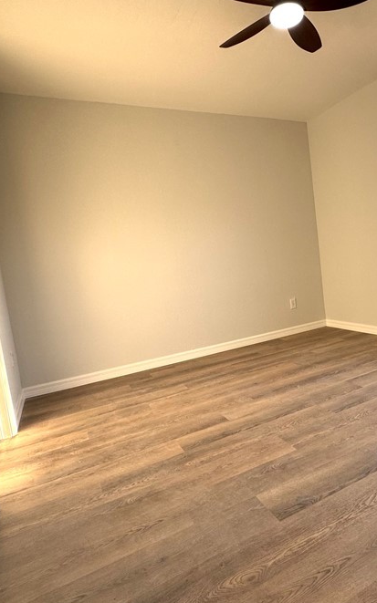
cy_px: 292
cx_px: 268
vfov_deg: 77.1
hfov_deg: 51.4
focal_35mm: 23
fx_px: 378
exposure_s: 1/99
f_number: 2.2
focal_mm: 2.22
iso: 80
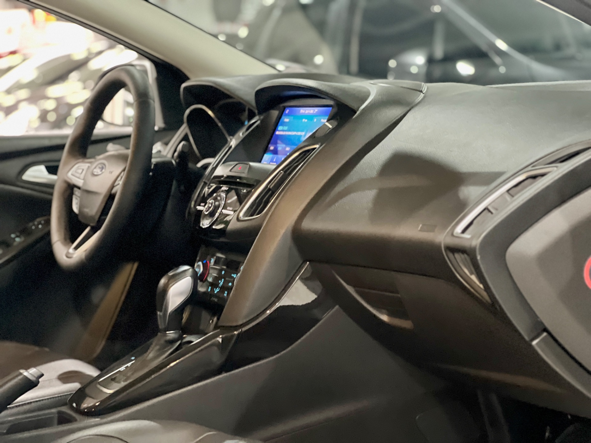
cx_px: 296
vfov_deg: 19.1
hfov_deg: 25.3
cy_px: 222
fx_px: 1315
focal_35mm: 77
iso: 1000
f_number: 2.8
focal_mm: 9
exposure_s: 1/15
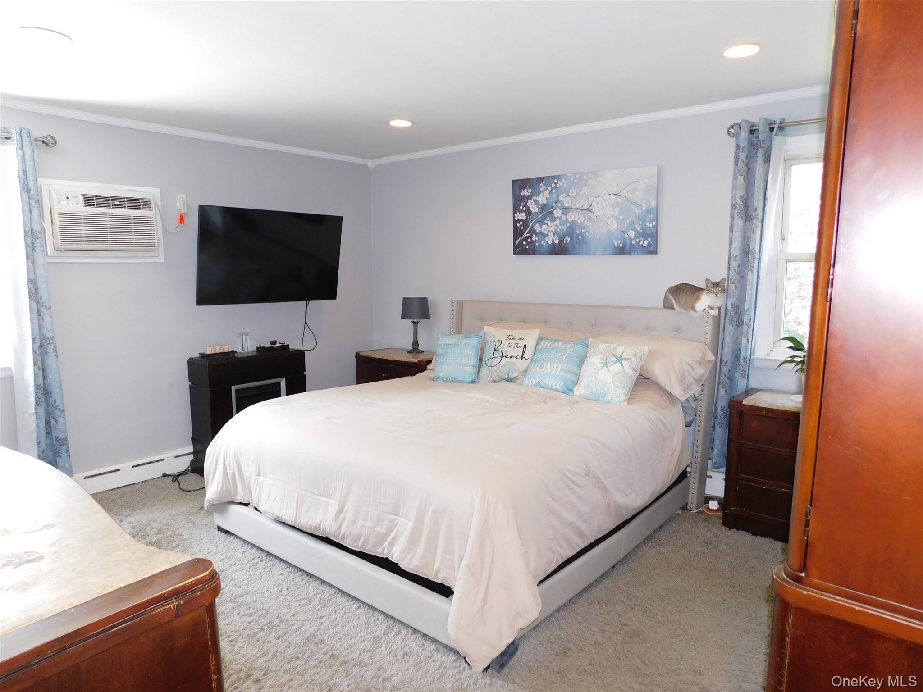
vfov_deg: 58.9
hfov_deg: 73.9
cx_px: 462
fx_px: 613
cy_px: 346
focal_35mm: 23
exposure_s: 1/30
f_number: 3
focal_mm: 4
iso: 200
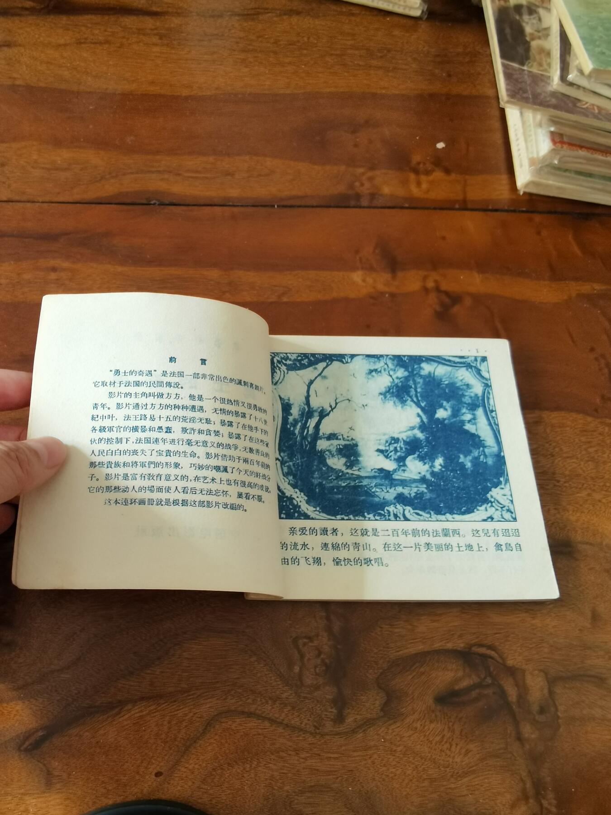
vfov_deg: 65.3
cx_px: 306
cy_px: 408
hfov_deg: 51.4
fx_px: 635
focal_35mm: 27
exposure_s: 1/60
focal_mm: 2.26
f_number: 2.2
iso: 125
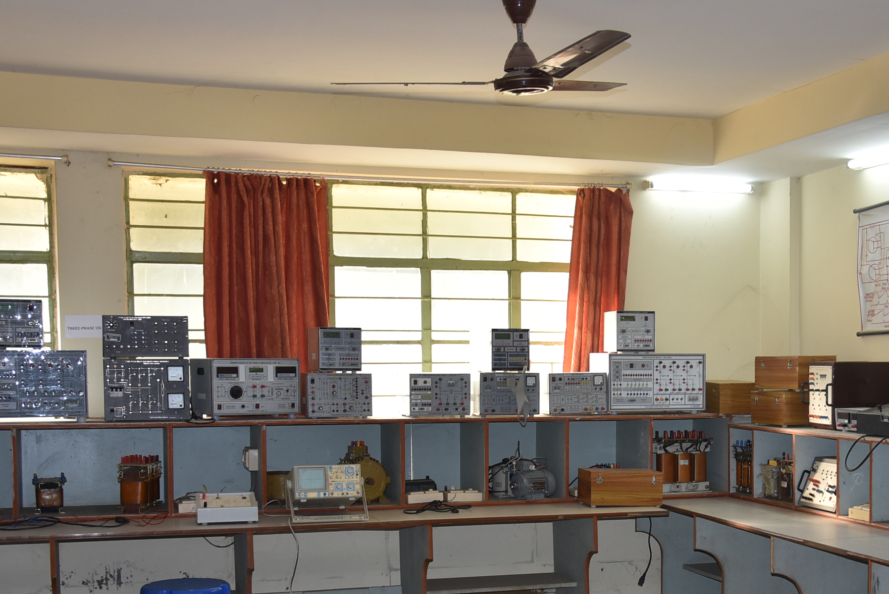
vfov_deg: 24.4
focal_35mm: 55
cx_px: 642
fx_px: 1359
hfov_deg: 35.6
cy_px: 456
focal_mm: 22
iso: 400
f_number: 3.8
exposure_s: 1/100
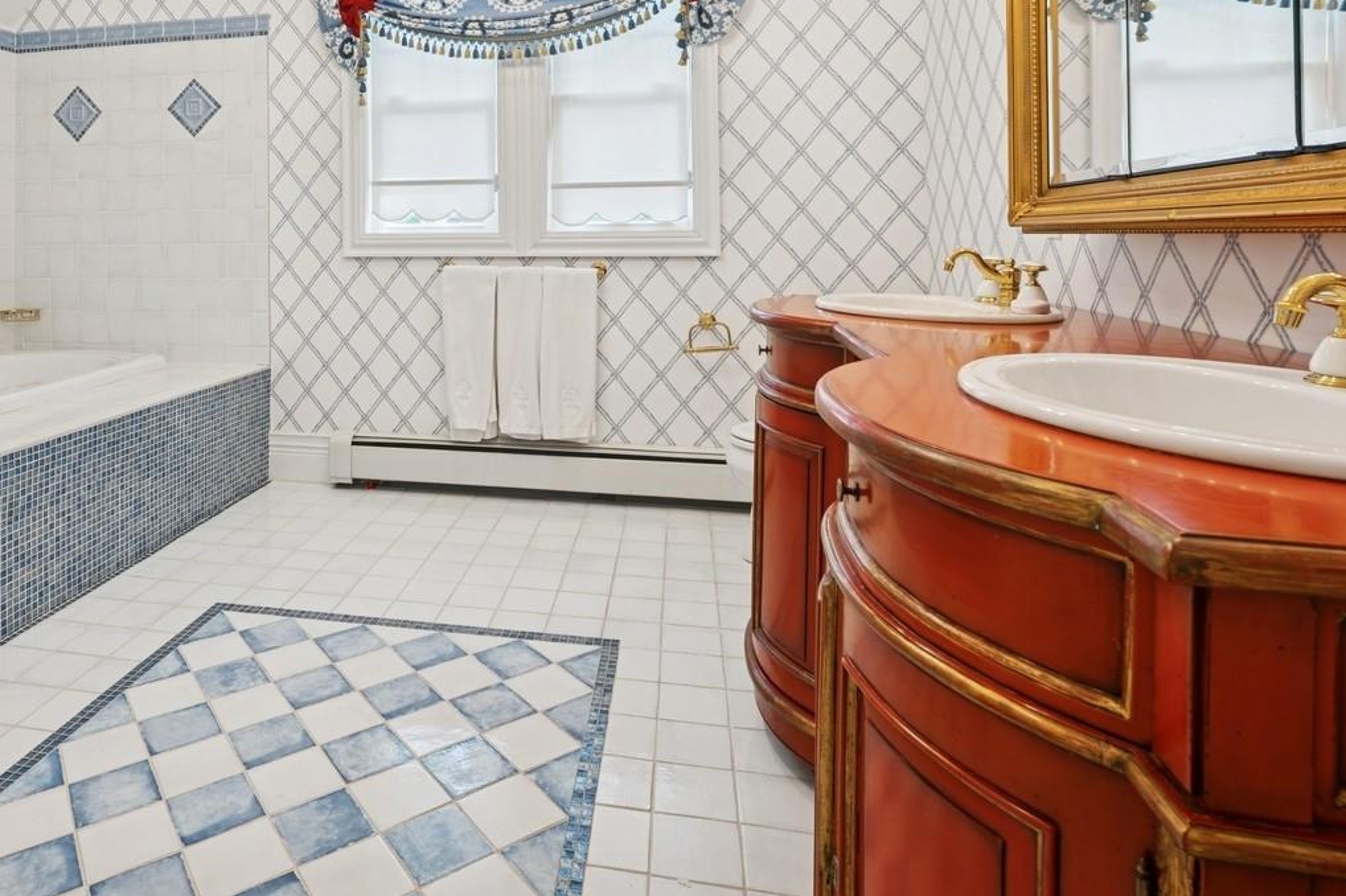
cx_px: 487
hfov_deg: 76.9
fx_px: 822
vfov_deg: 54.2
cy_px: 209
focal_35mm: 22
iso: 100
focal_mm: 14
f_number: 11
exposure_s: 1/2.5
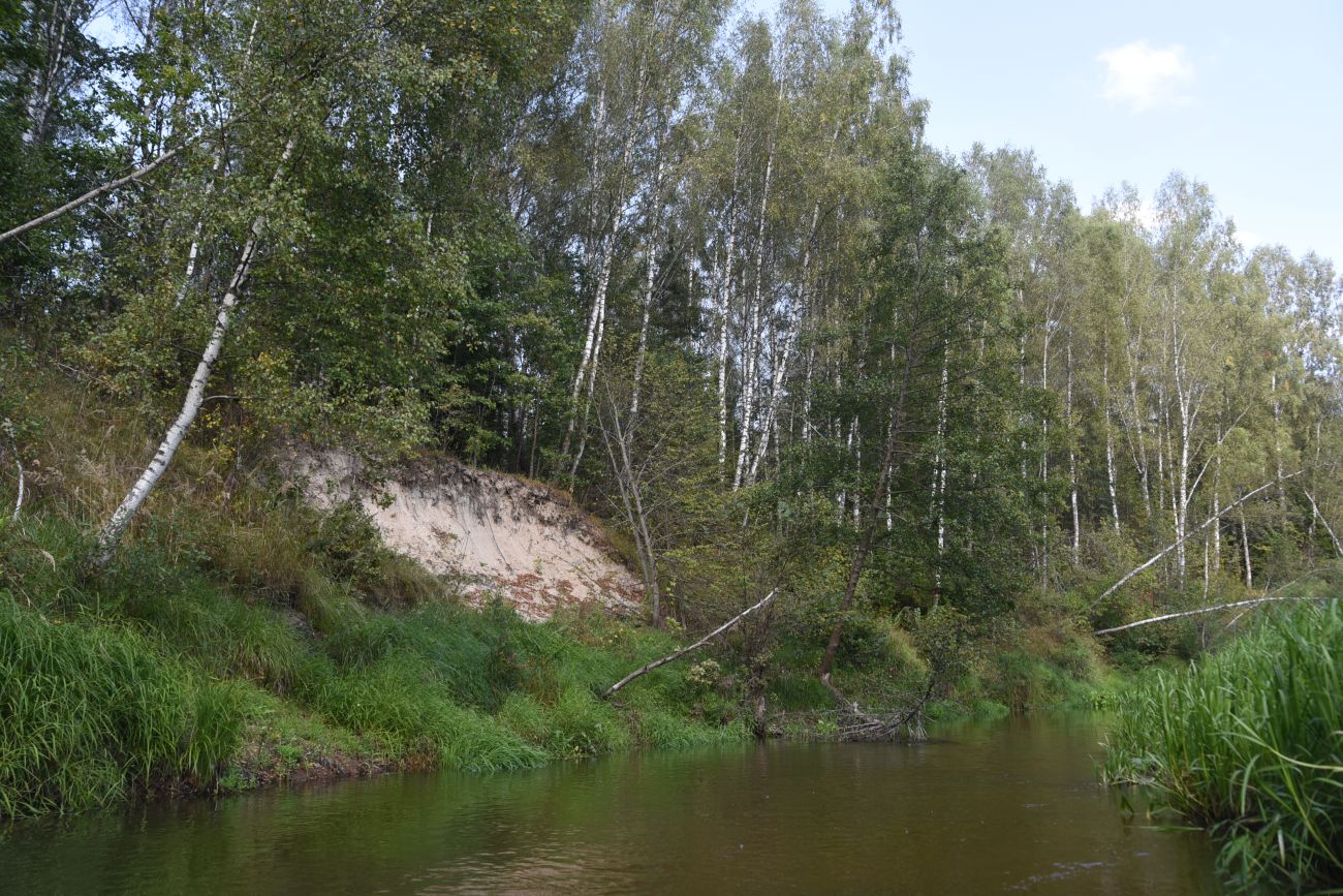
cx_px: 672
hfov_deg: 60.3
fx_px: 1157
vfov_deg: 42.3
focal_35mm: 31
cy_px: 448
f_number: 6.3
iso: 160
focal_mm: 31
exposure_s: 1/125
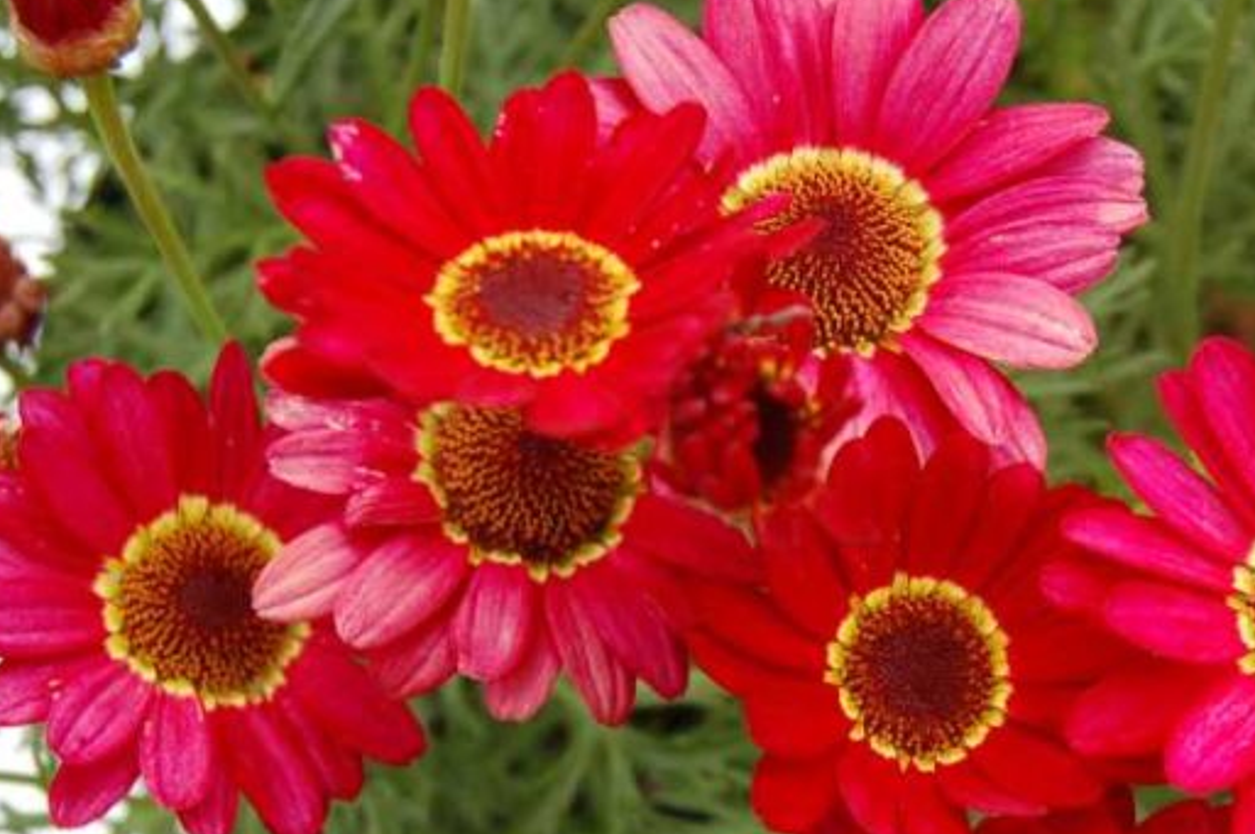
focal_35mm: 71
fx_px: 2473
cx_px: 875
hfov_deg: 28.2
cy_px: 587
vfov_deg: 19.1
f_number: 5.6
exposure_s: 1/200
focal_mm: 28
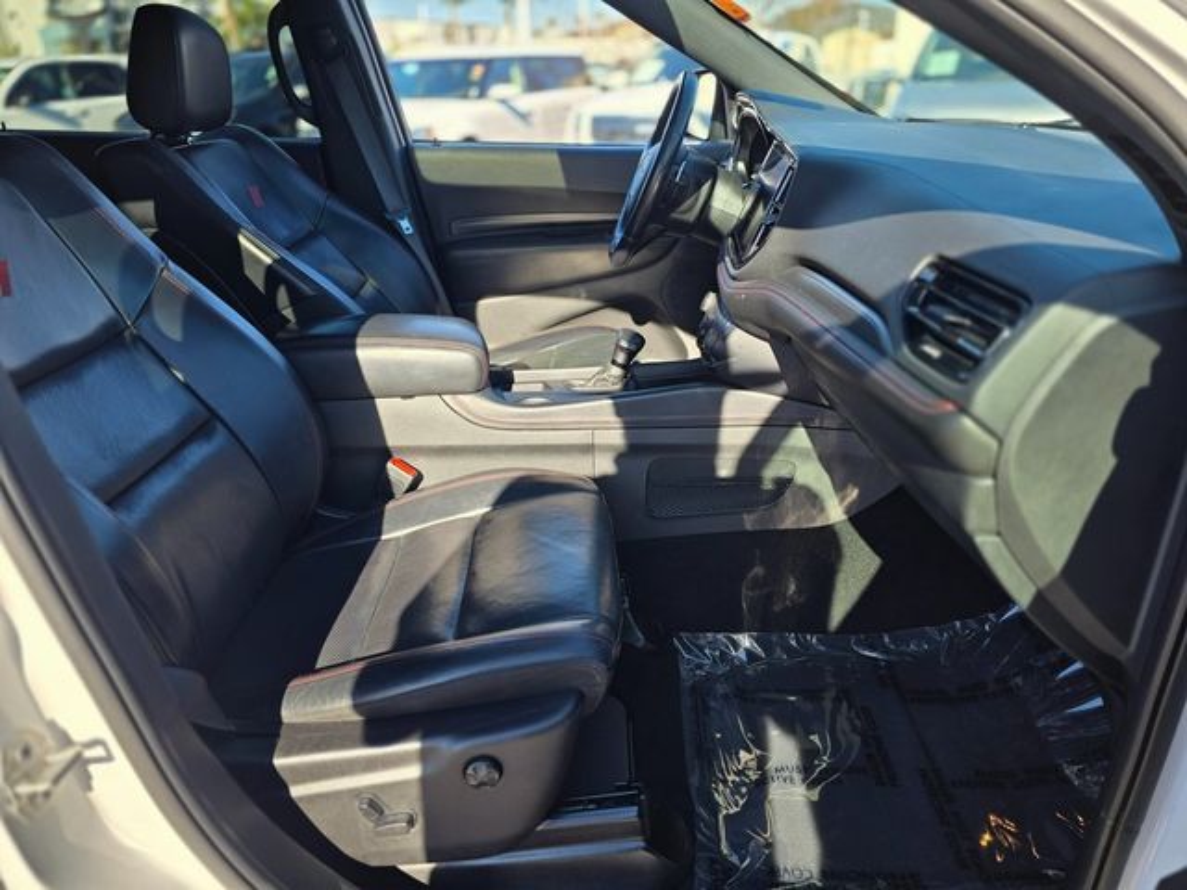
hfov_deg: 73.9
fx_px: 789
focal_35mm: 23
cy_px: 445
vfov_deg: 58.9
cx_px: 594
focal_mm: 6.3
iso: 25
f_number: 1.7
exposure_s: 1/359
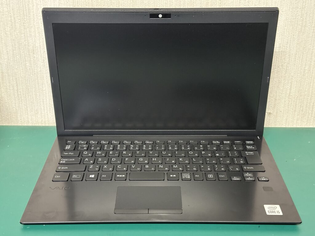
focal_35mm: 48
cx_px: 158
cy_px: 118
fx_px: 437
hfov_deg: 39.7
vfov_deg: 30.3
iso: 640
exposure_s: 1/25
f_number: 1.78
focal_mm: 6.86
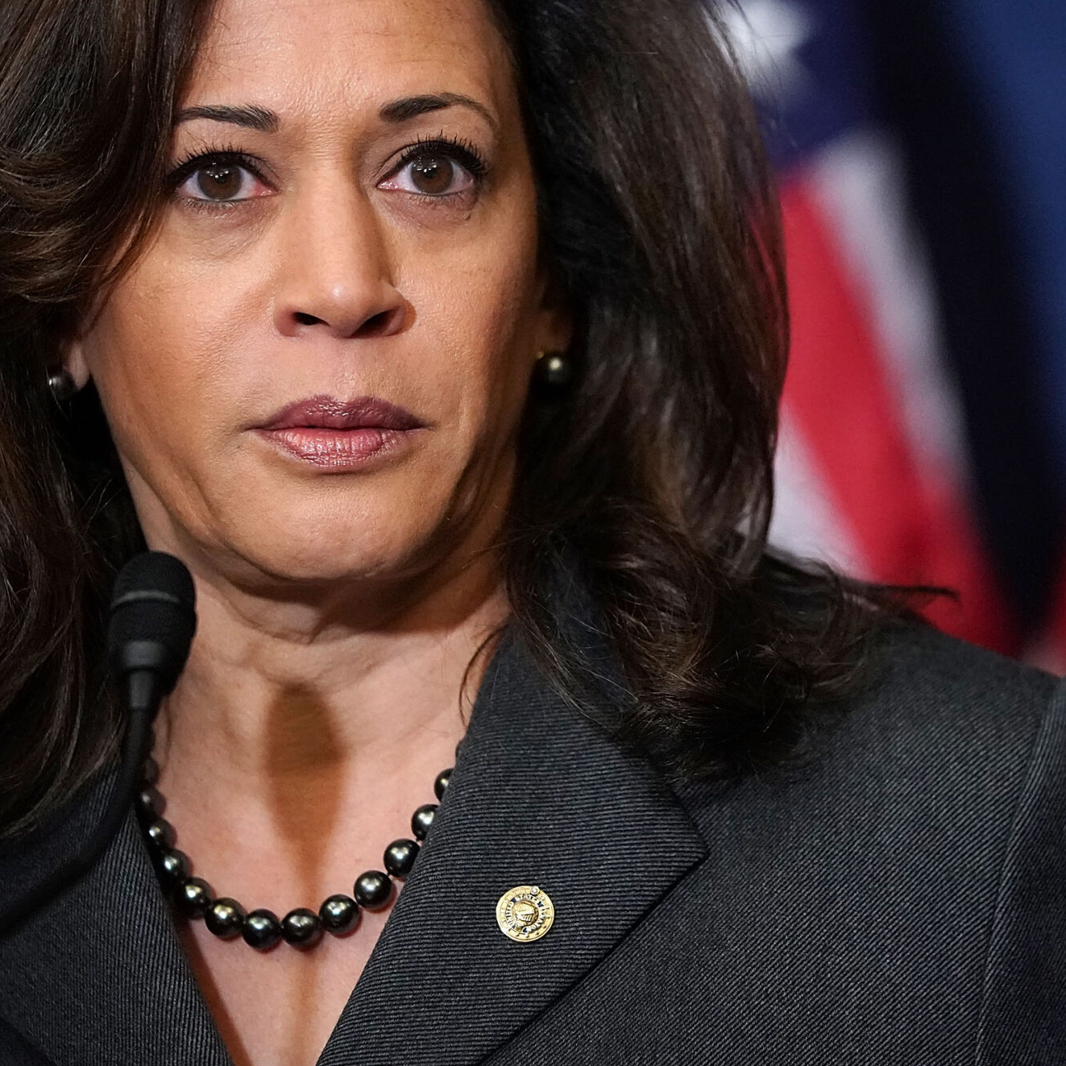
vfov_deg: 5.3
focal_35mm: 329
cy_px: 411
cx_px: 727
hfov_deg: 5.3
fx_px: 11463
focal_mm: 200
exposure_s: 1/1000
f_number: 2.8
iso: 6400
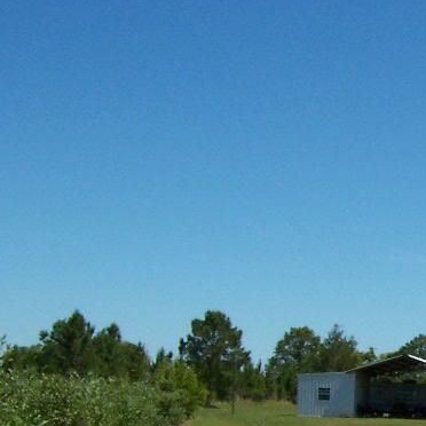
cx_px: 641
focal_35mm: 94
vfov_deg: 18.3
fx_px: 1309
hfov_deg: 16.8
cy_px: 338
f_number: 5.6
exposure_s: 1/500
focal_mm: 5.5
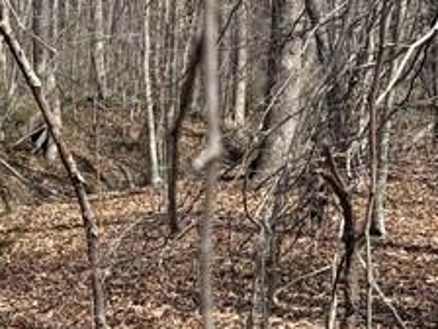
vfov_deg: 12.4
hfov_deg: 16.1
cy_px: 282
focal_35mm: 119
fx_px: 1506
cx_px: -43
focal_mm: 5.96
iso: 50
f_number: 1.6
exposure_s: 1/1099
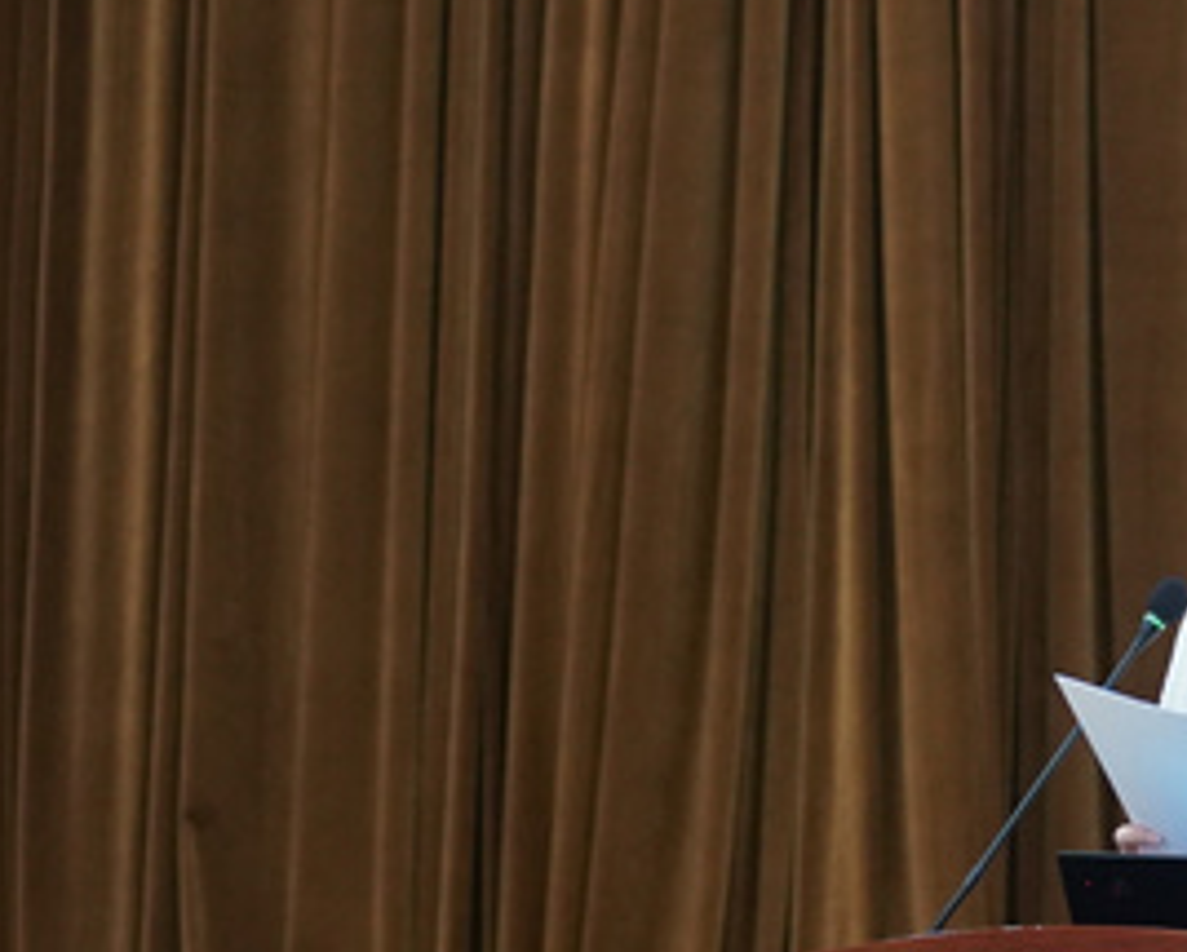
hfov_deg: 9.0
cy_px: 850
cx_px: 1209
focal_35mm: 214
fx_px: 7526
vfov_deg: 7.2
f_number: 4
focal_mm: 68
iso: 2000
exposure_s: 1/125
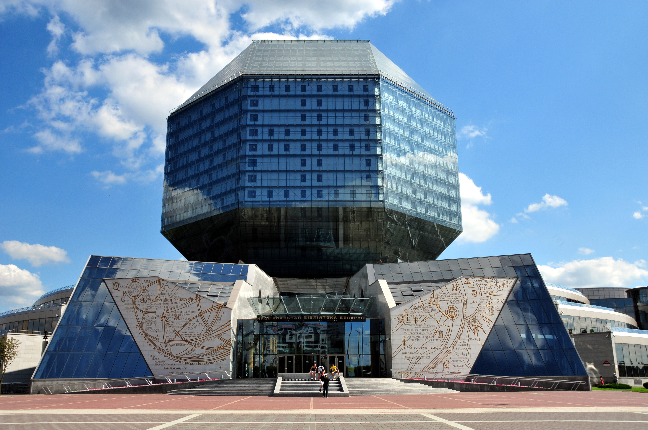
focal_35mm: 33
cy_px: 215
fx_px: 593
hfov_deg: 57.3
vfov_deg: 39.9
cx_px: 324
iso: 200
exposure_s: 1/400
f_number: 10
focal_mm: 22
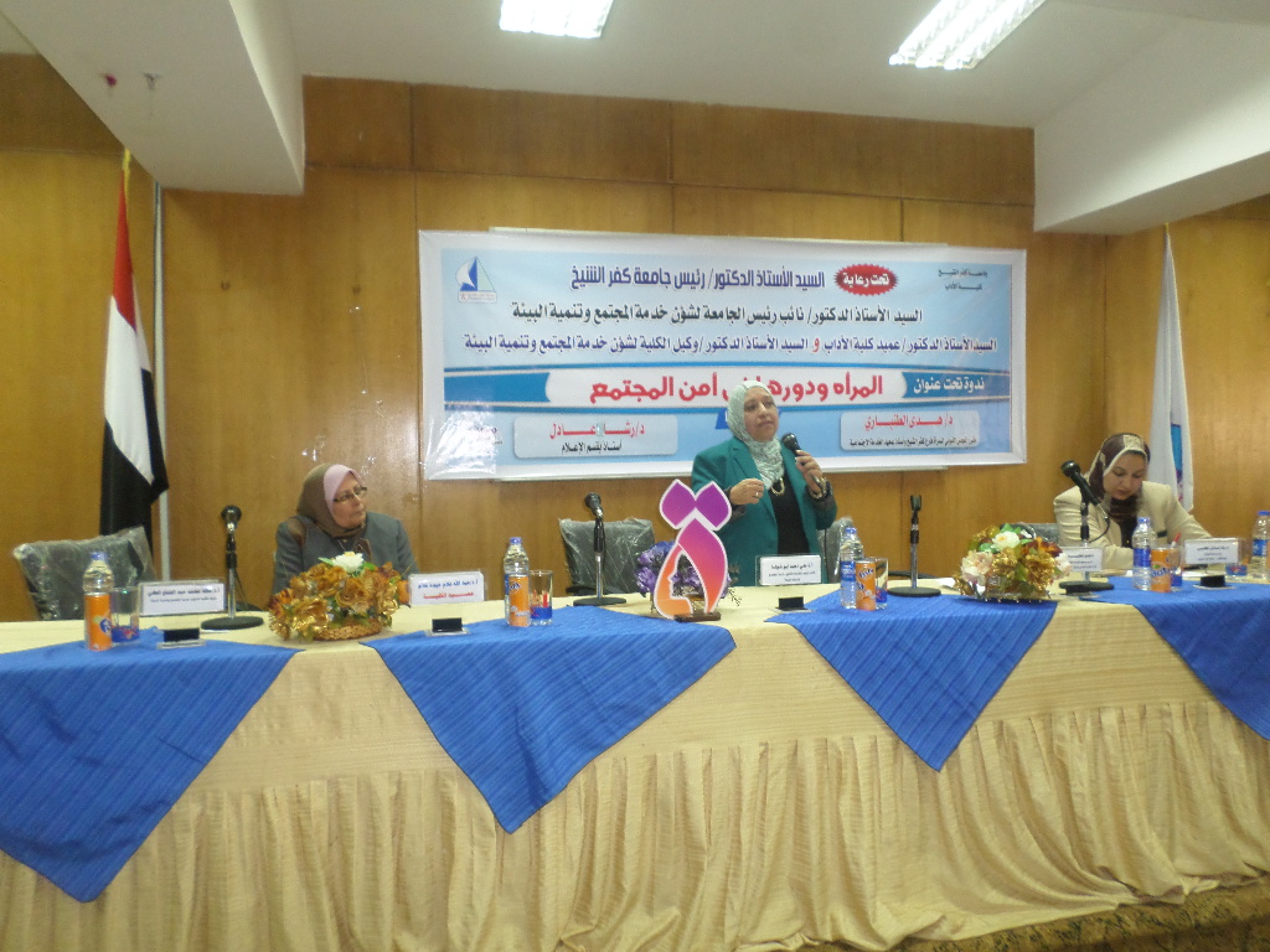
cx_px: 635
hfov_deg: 69.4
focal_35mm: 25
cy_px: 476
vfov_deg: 54.9
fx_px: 917
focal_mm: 4.5
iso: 200
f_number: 2.5
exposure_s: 1/30
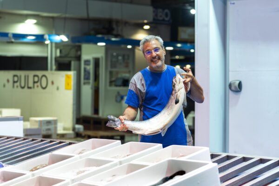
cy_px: 93
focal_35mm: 85
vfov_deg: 16.1
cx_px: 140
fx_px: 659
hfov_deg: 23.9
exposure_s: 1/200
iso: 320
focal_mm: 85
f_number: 2.8
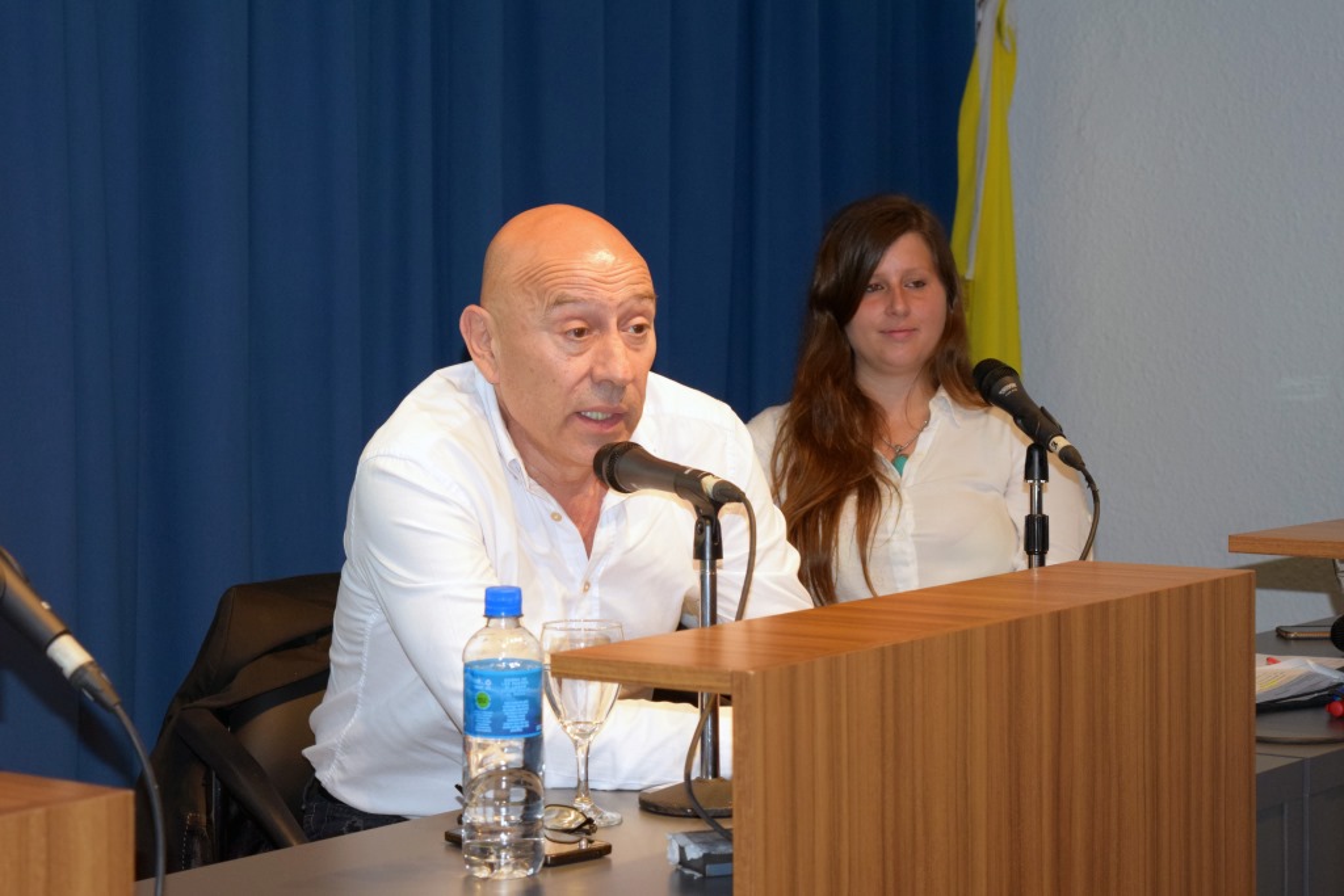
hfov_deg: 24.6
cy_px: 448
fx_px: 3080
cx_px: 672
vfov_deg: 16.6
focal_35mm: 82
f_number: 5.6
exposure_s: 1/60
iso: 2000
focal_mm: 55
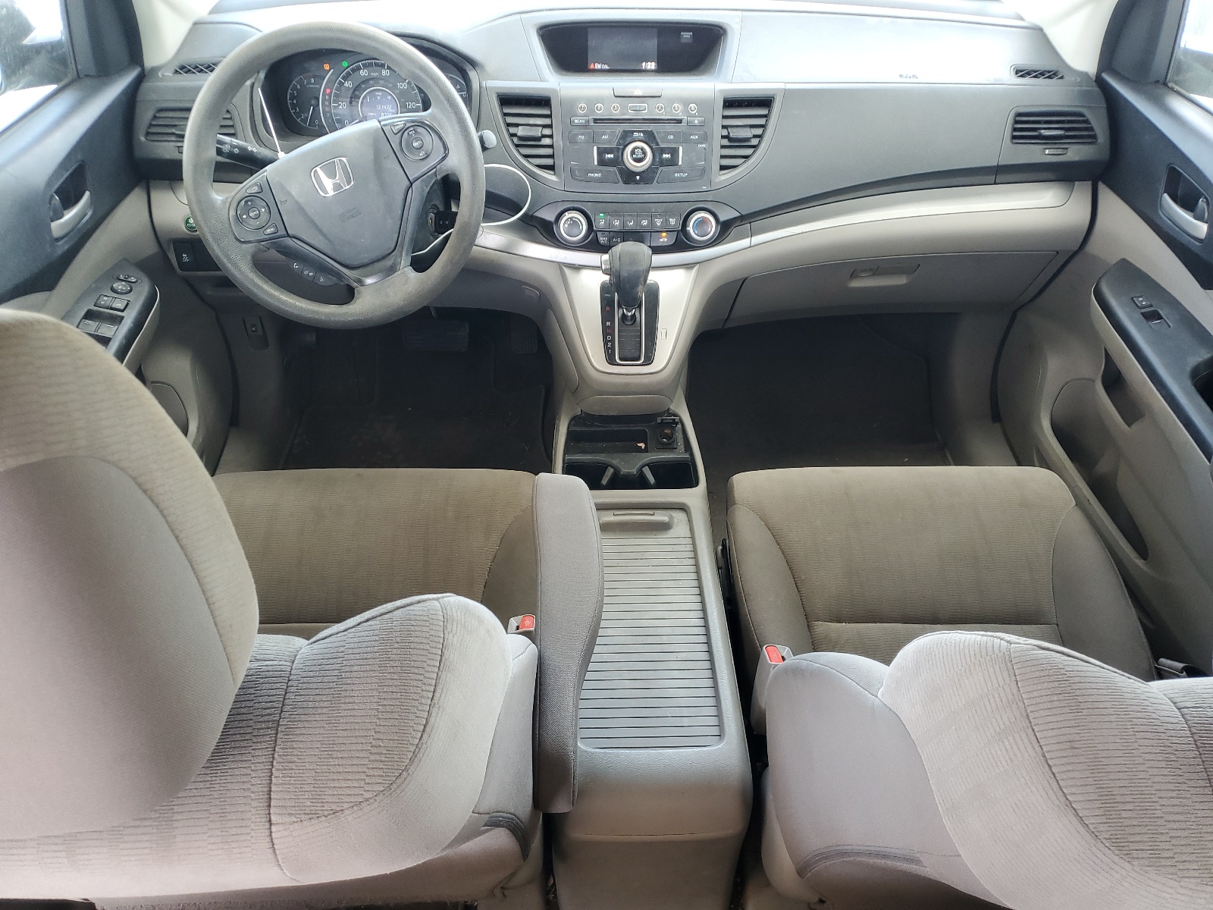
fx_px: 911
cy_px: 455
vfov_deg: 53.1
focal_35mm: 26
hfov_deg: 67.3
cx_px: 606
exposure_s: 1/60.2
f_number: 1.5
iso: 80
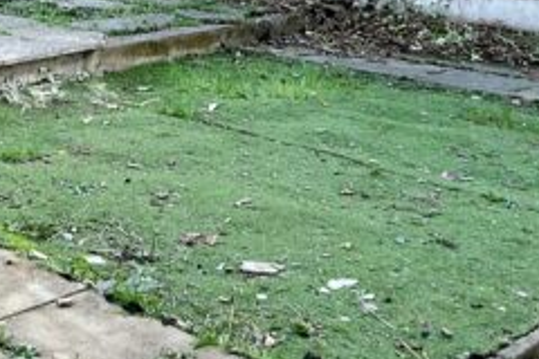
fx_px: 958
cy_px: -59
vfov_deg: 20.1
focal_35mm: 64
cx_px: -36
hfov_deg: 28.8
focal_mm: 10
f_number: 4
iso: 200
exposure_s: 1/75
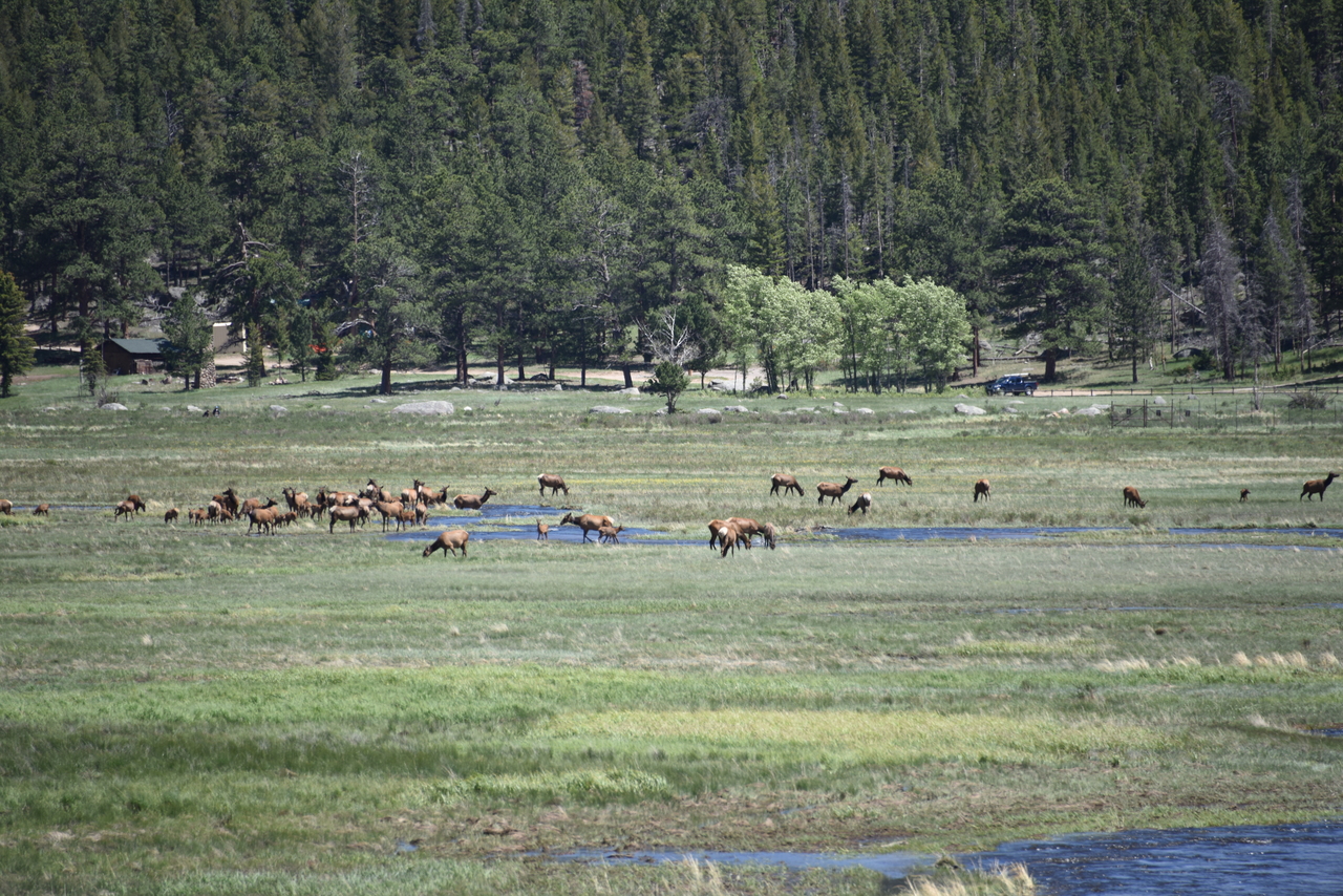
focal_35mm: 300
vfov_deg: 4.6
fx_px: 11193
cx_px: 672
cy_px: 448
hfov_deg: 6.9
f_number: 5.6
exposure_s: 1/640
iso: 200
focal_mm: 300
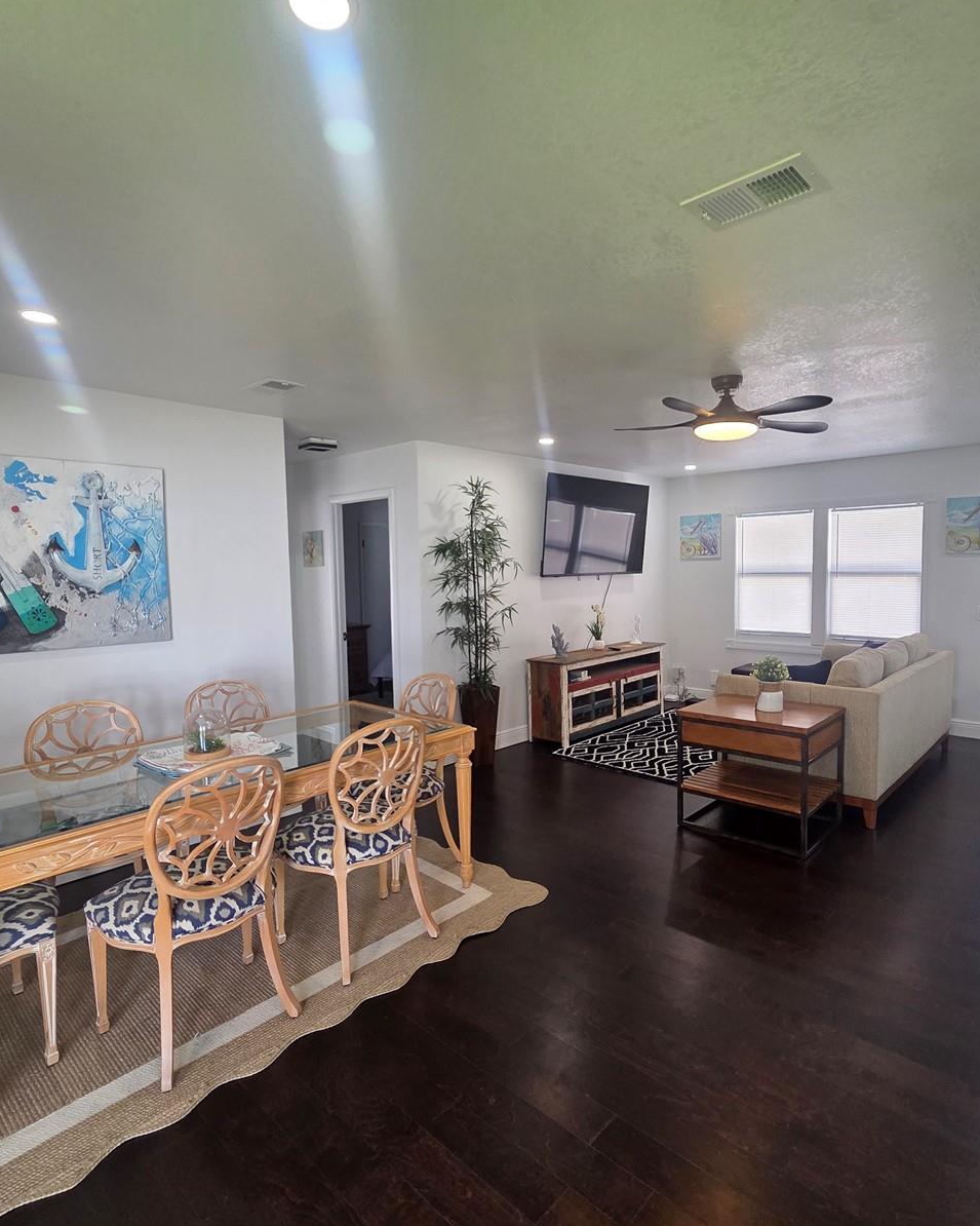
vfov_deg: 89.6
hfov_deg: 76.9
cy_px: 613
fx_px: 616
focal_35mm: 17
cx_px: 510
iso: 160
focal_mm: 2.2
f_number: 2.2
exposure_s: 1/120
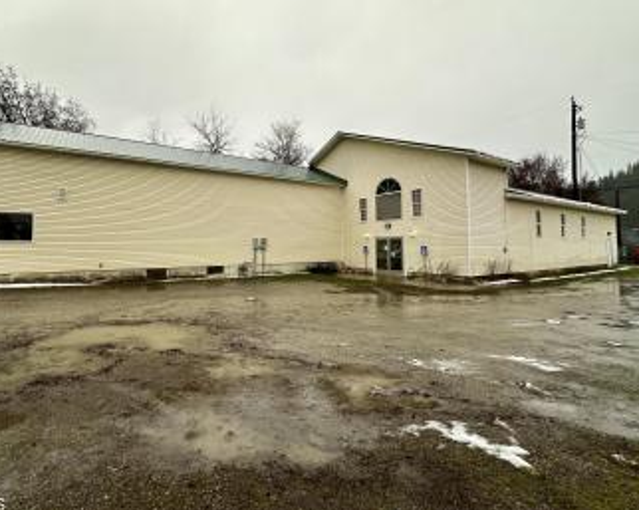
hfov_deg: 88.6
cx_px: 258
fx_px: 321
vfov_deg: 76.7
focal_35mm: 17
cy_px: 234
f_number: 2.2
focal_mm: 2.22
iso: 40
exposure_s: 1/190
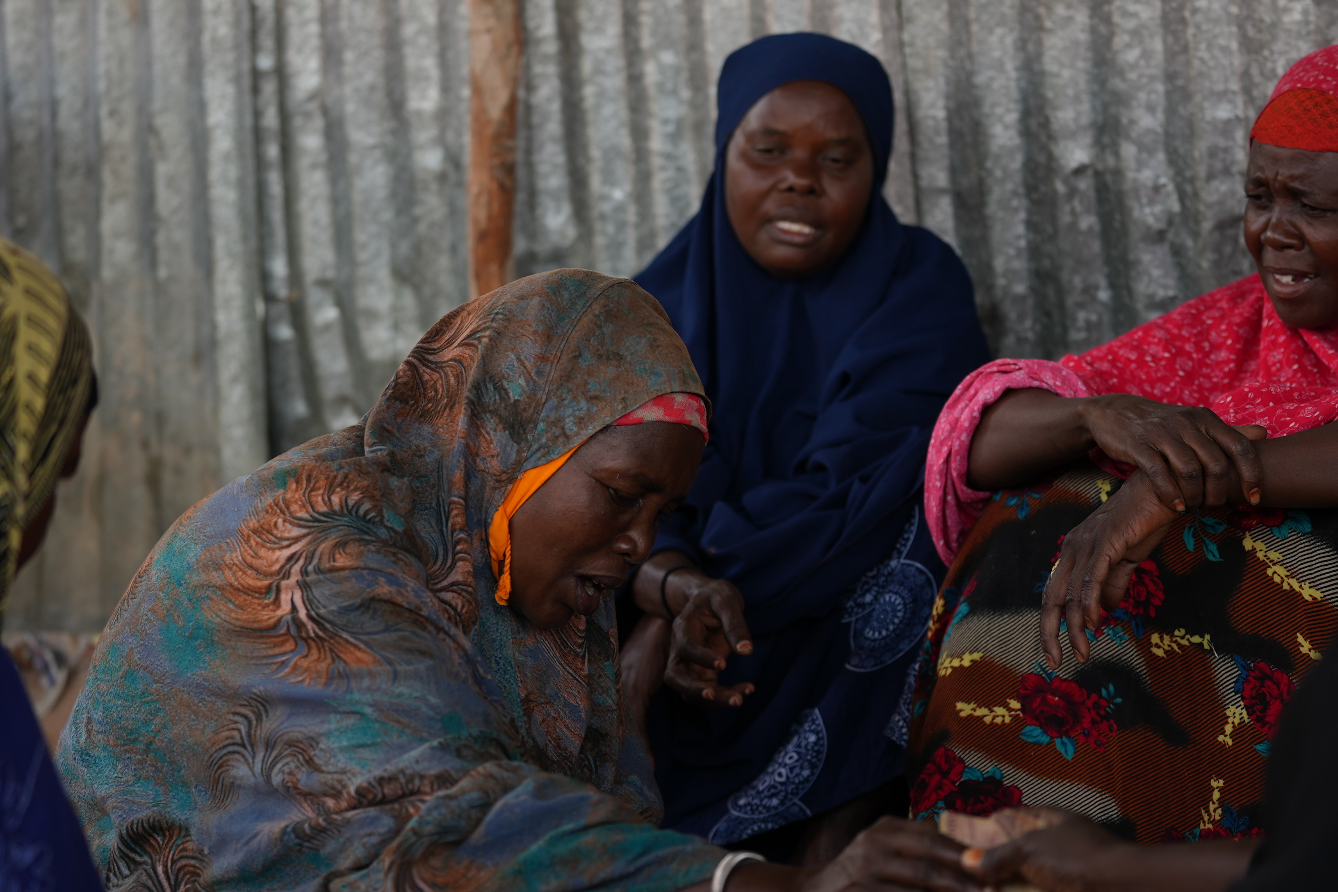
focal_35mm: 91
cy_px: 530
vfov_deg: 15.0
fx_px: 3382
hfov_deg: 22.4
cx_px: 622
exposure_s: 1/250
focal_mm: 70
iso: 125
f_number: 2.8
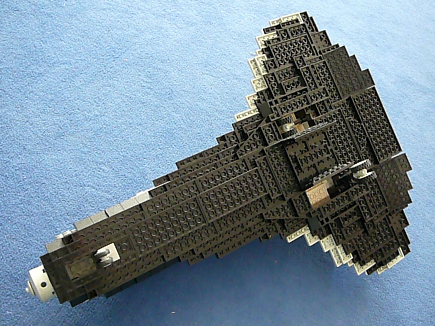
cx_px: 218
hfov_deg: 52.6
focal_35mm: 35
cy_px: 163
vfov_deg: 40.7
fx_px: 440
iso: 800
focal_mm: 5.2
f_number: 2.8
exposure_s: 1/40
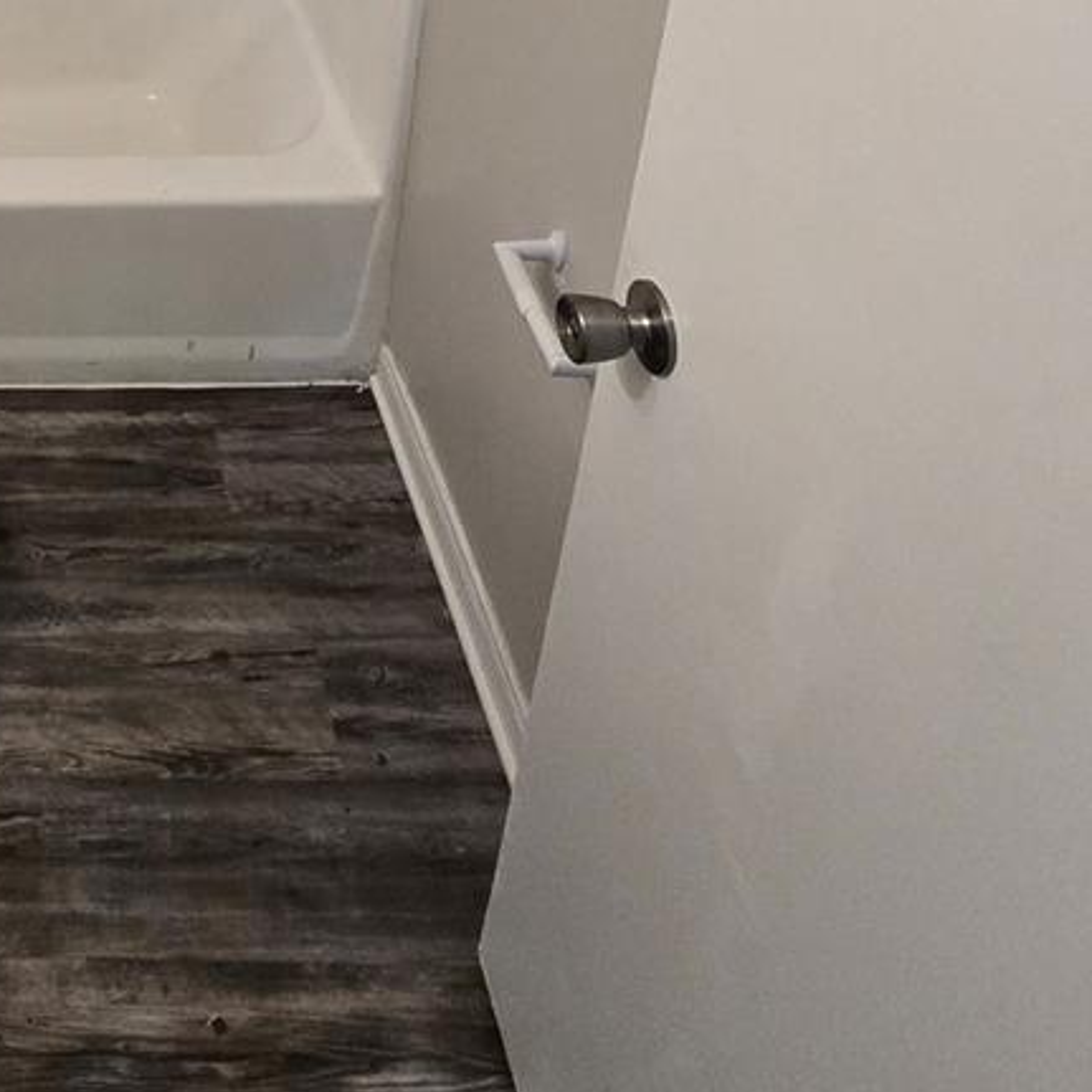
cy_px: -205
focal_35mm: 32
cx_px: -30
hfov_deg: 43.0
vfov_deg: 38.5
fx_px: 1142
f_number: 2.2
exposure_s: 1/60
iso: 320
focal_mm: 2.2
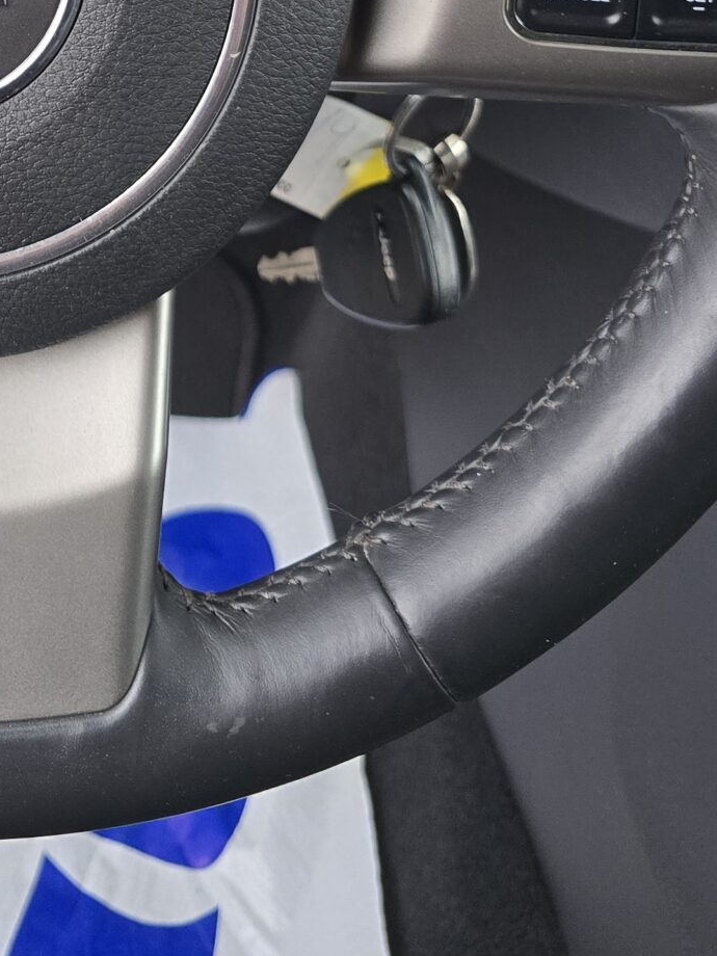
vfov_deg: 26.1
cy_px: -264
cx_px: -72
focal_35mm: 64
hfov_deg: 21.7
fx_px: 1768
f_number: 1.7
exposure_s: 1/180
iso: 160
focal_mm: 6.3
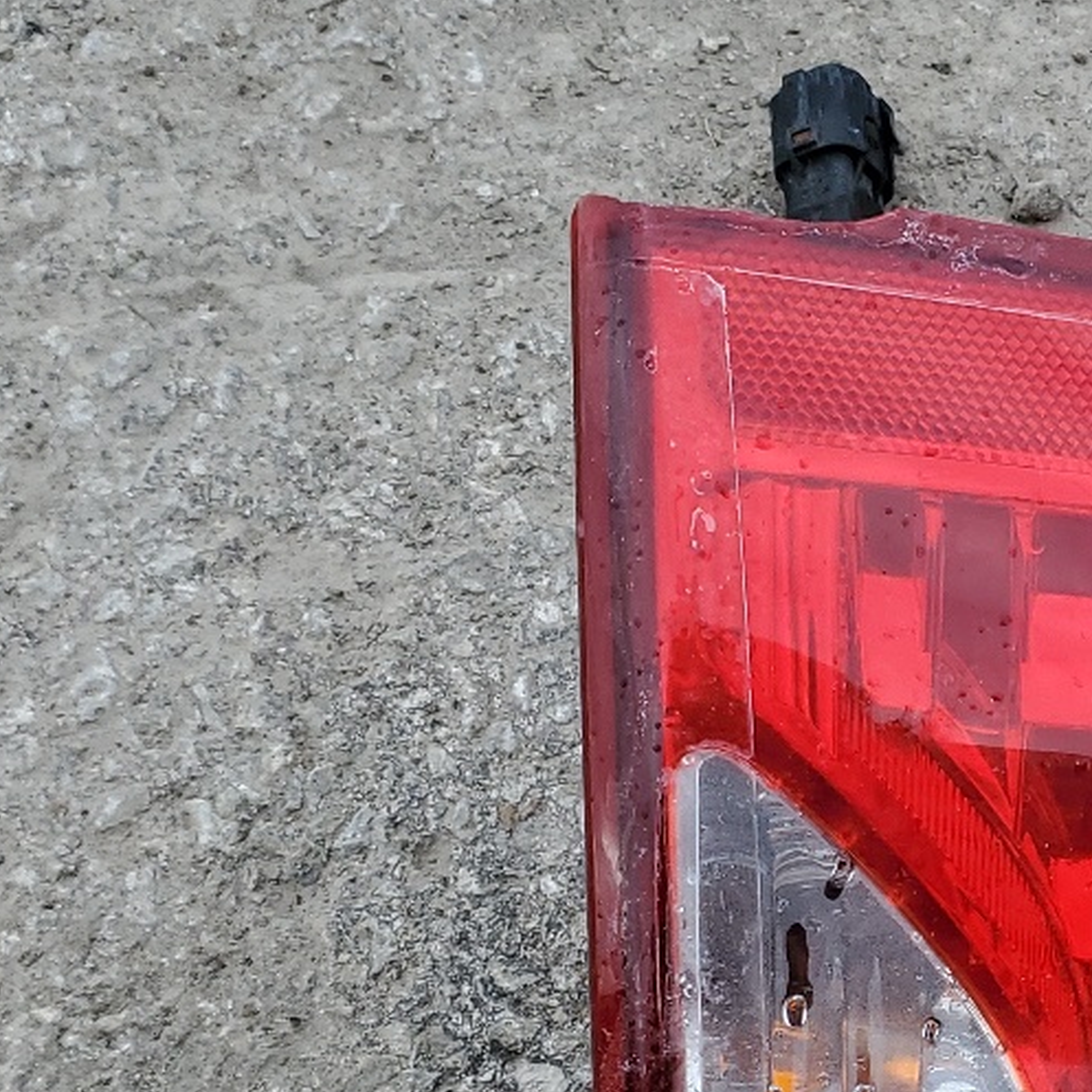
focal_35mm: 74
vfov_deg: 22.8
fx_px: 2641
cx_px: 1235
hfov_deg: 22.0
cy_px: 993
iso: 50
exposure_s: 1/909
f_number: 1.5
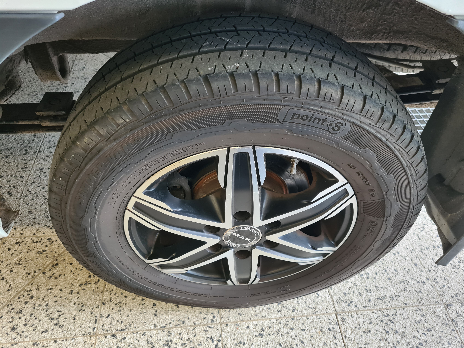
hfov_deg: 67.3
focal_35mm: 26
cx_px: 232
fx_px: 349
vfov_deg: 53.1
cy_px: 174
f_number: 1.8
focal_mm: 5.4
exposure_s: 1/50
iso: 160
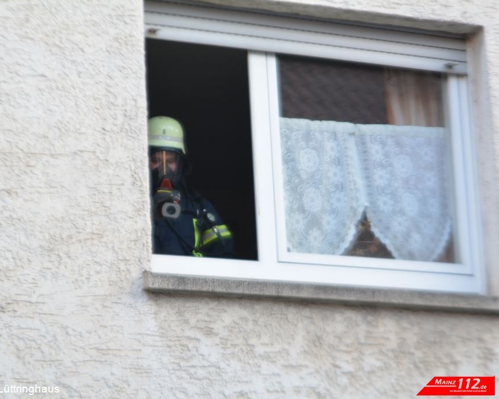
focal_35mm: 162
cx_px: 199
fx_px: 2386
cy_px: 200
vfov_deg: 9.6
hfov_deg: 11.9
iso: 400
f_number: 5
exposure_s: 1/400
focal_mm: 95
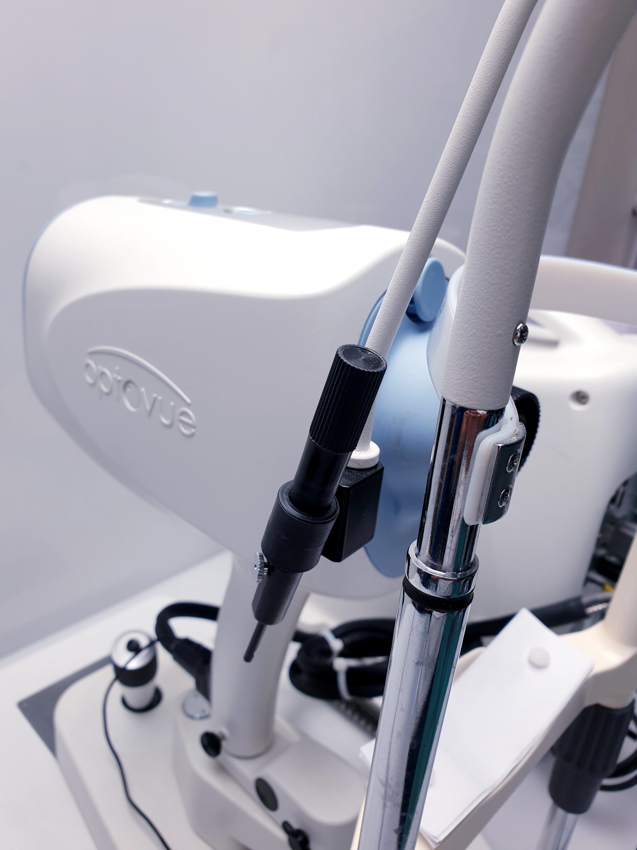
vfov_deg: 67.3
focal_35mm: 26
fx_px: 638
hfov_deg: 53.1
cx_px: 318
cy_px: 425
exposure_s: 1/101
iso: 50
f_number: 2.4
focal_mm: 4.3
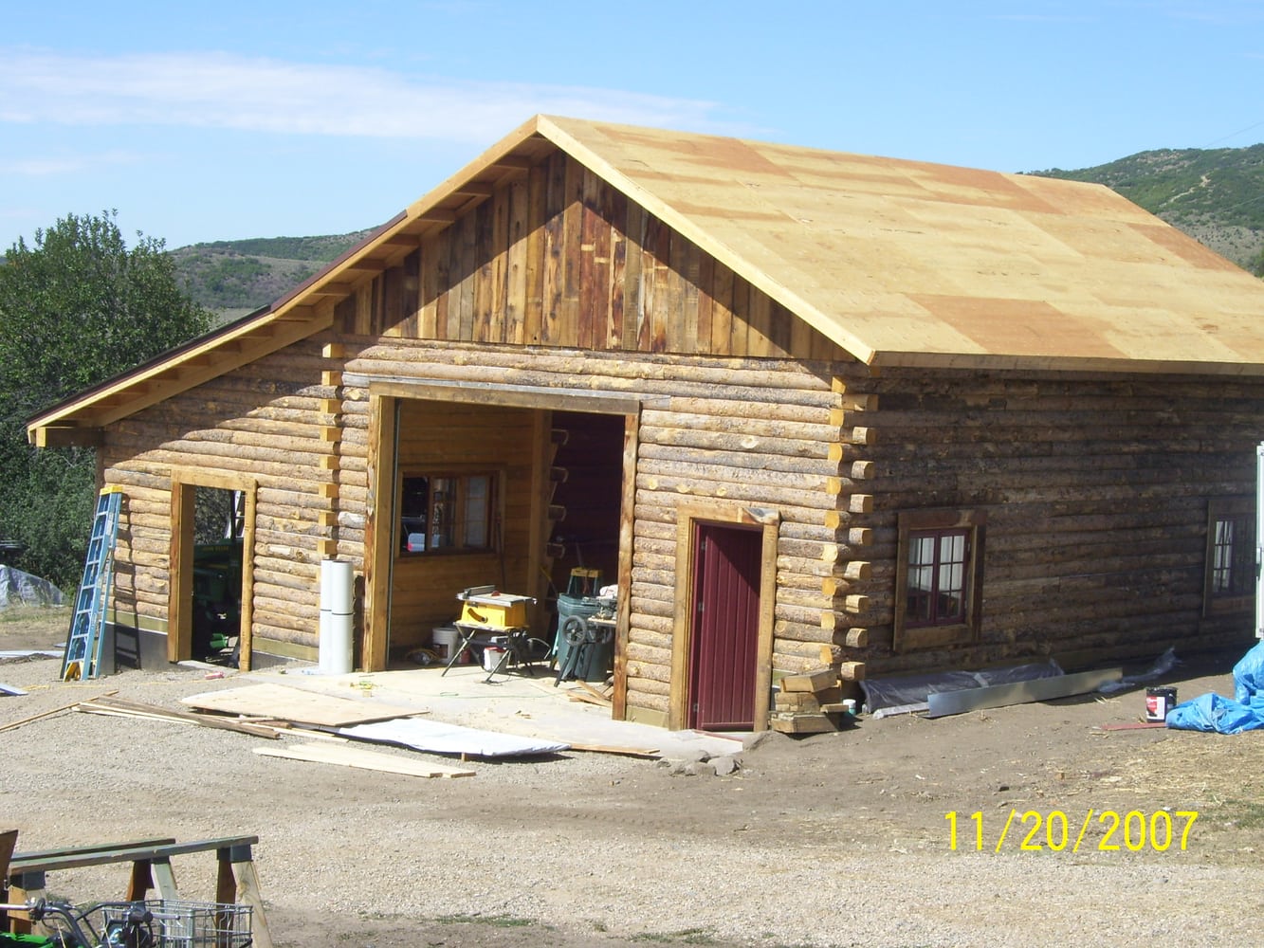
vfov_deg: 21.0
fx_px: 2556
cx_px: 632
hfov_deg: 27.8
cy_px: 474
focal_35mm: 70
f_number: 6.7
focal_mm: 11.6
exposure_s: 1/320
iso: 80
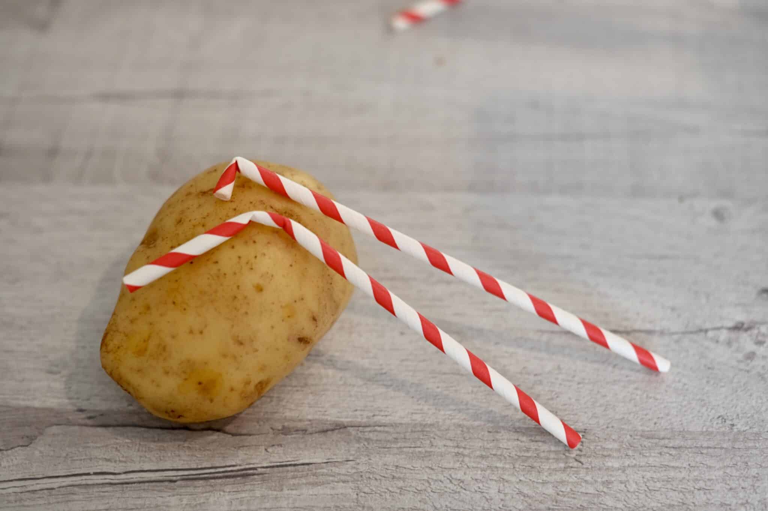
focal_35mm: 50
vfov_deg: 27.0
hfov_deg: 39.6
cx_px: 384
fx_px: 1066
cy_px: 256
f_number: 2.8
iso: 800
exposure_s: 1/125
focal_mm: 50
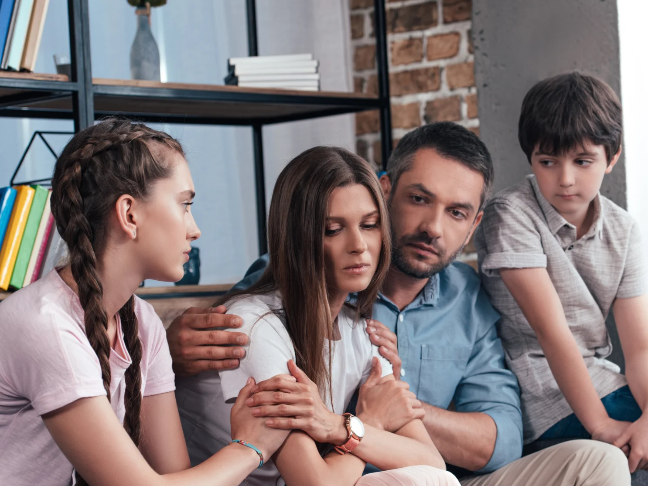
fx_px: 2134
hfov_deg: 17.2
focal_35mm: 114
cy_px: 278
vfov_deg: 13.0
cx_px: 404
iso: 125
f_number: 5
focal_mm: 86
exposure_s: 1/160
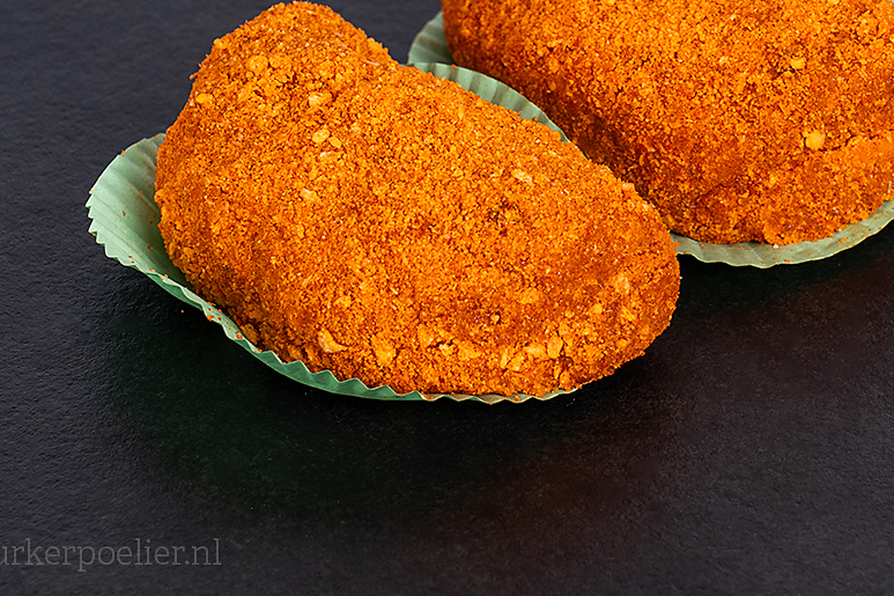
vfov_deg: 8.4
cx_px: 545
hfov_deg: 12.6
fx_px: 4047
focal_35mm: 163
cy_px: 140
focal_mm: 105
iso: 100
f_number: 9
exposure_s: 1/160
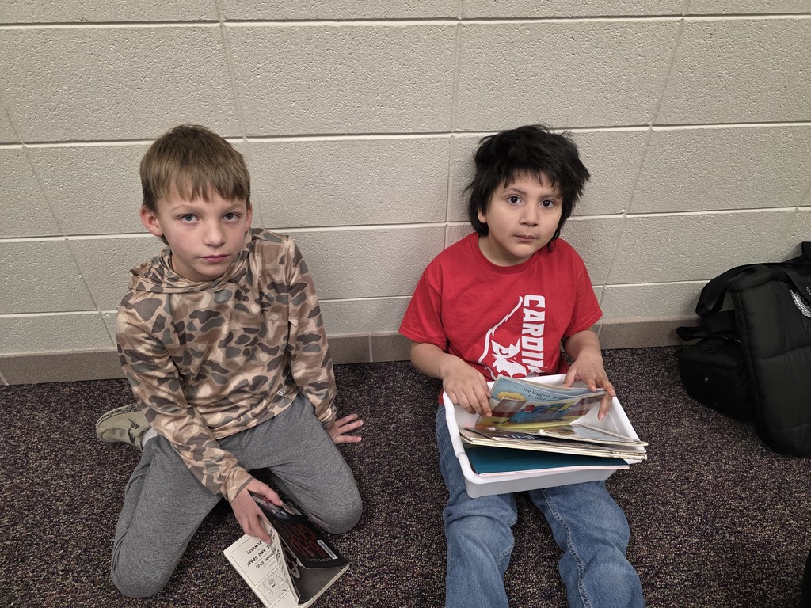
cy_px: 304
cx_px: 406
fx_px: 539
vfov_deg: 58.9
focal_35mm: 23
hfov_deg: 73.9
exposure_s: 1/120
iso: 160
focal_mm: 6.3
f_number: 1.7
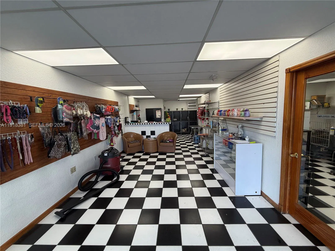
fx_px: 135
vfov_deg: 85.7
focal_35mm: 14
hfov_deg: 102.1
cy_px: 126
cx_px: 168
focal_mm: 2.22
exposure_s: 1/120
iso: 80
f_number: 2.2
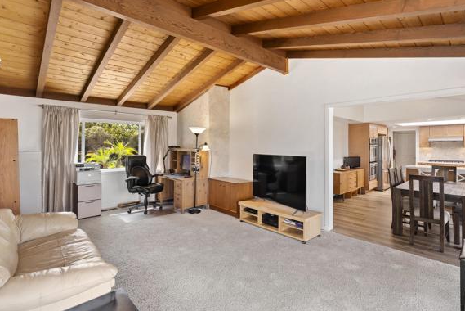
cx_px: 258
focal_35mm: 18
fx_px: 233
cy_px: 146
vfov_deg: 67.4
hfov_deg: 89.6
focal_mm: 16
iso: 500
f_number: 8
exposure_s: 1/6
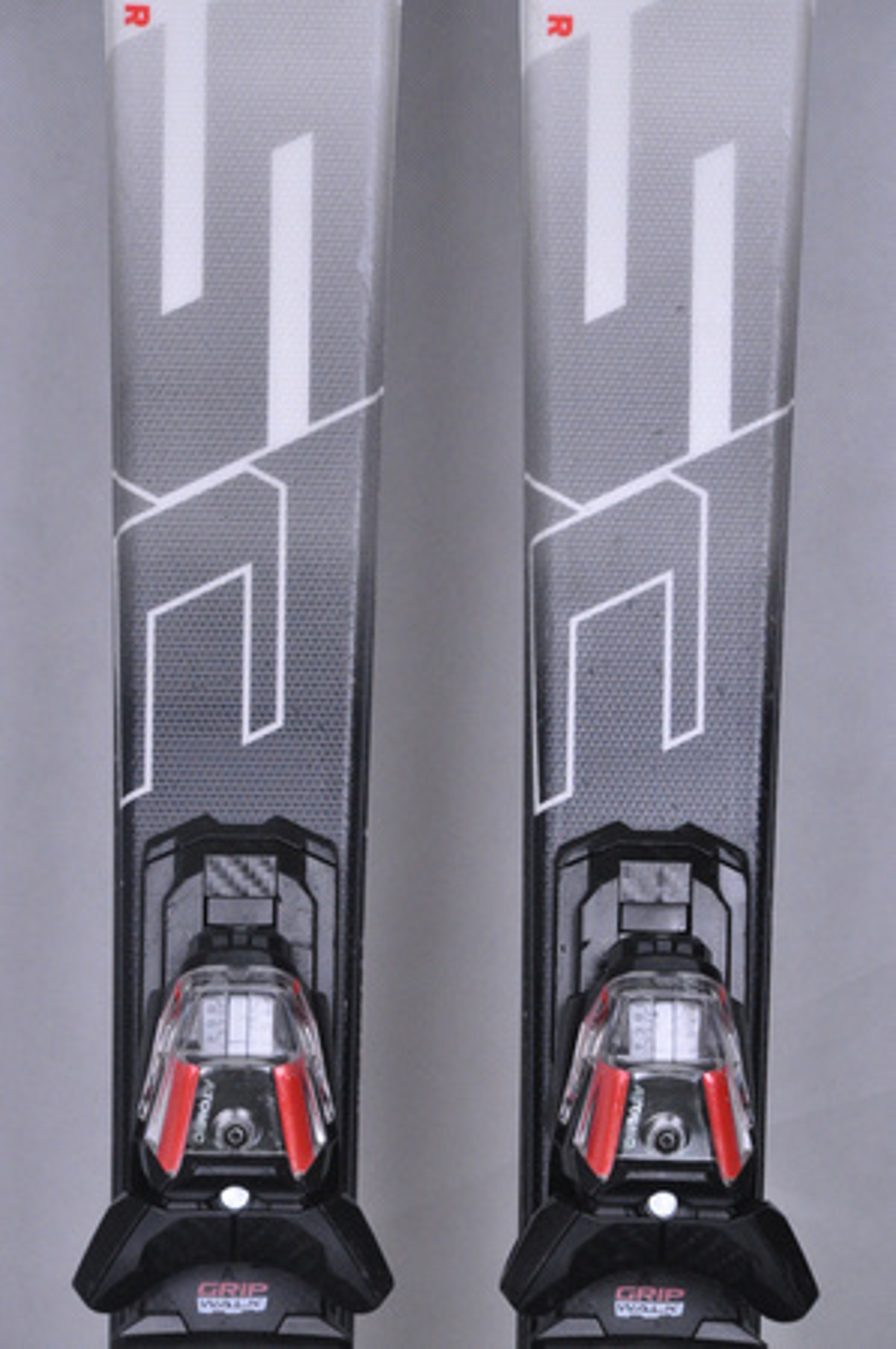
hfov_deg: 8.7
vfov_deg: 13.1
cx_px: 448
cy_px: 674
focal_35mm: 158
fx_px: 5893
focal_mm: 105
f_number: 9.5
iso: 3200
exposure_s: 1/125
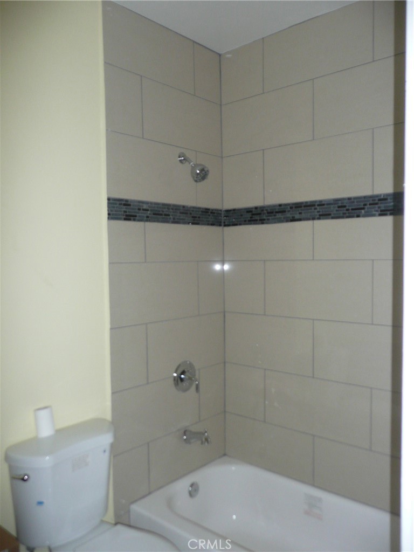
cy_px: 276
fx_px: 446
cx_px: 207
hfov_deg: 49.7
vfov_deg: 63.4
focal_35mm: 28
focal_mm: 4.6
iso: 160
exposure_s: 1/30
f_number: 3.3
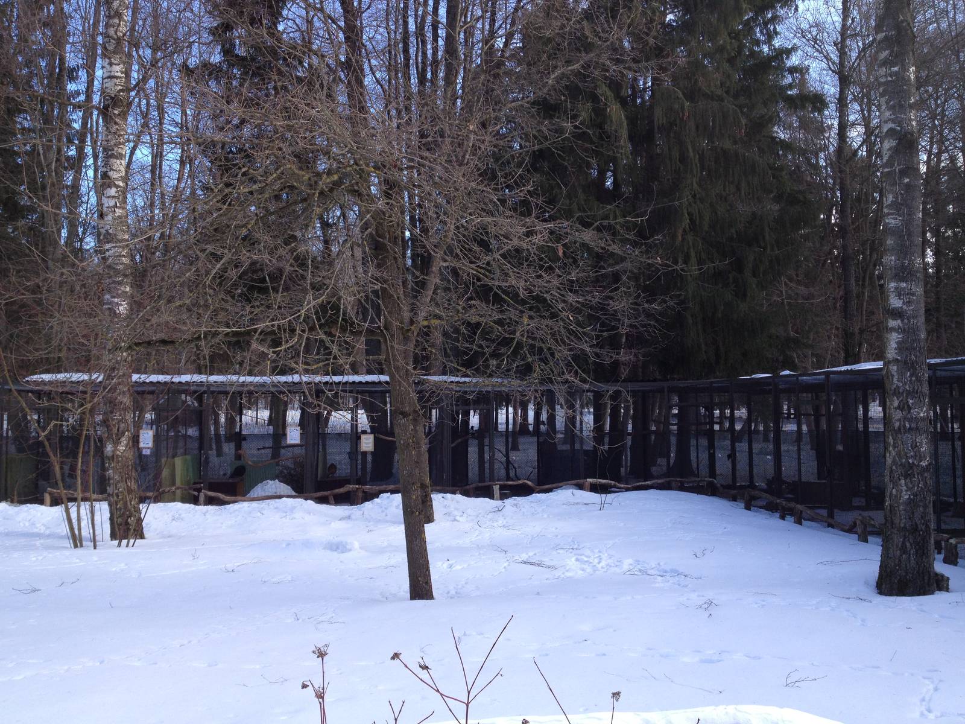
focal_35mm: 35
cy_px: 362
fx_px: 976
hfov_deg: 52.6
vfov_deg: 40.7
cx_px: 482
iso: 50
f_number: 2.4
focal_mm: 4.28
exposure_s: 1/581
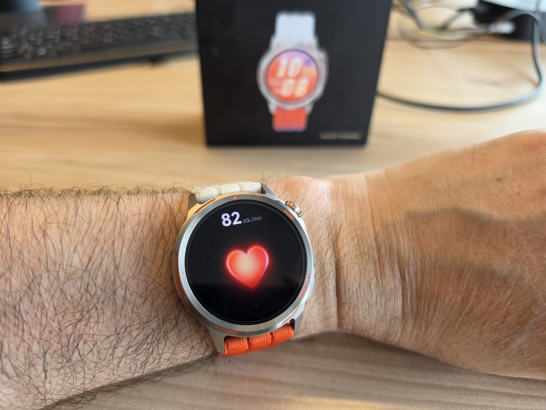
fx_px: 363
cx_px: 273
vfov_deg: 58.9
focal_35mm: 23
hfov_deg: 73.9
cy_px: 205
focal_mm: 6.5
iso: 80
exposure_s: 1/100
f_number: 1.4
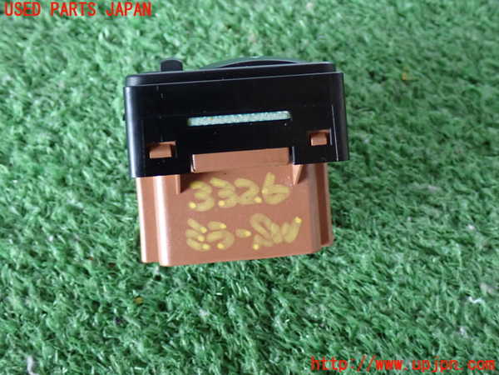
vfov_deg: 29.1
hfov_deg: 38.2
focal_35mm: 50
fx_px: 721
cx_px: 250
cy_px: 188
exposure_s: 1/30
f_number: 3.2
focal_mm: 9.01
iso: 800
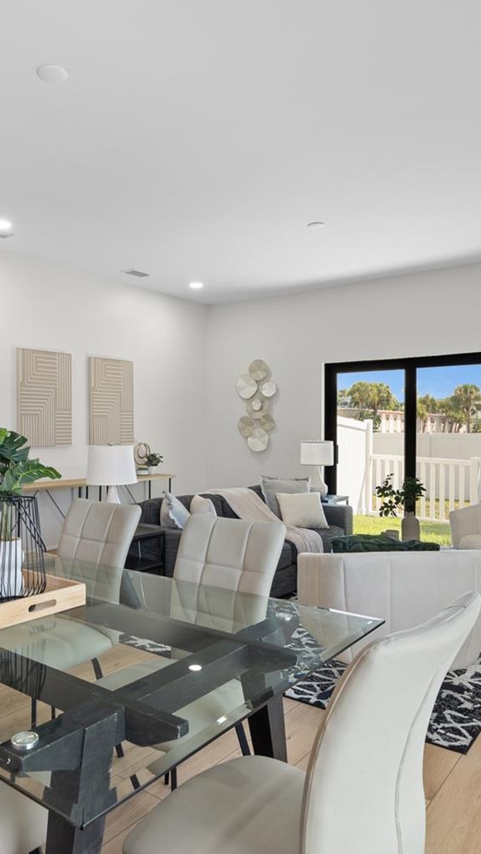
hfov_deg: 44.0
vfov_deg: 71.9
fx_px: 589
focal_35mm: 26
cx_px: 175
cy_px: 435
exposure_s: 1/1.67
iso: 250
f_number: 9
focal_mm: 16
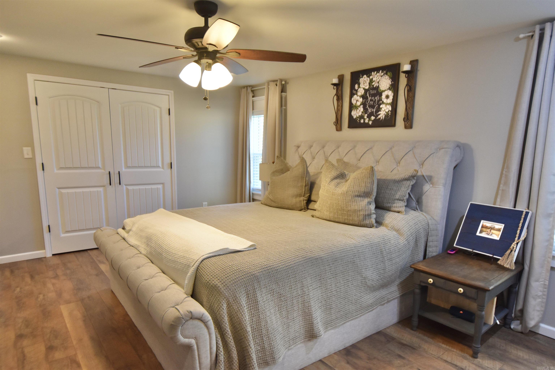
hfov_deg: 77.3
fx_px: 347
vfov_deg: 56.1
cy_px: 185
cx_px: 278
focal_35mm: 22
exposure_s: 1/60
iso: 640
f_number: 4
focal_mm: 15
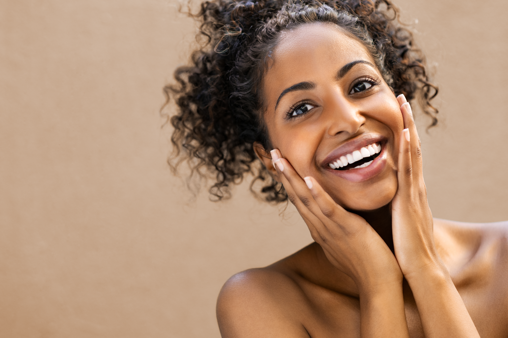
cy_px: 169
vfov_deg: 10.9
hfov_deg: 16.3
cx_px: 254
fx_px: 1778
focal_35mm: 126
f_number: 2.8
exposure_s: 1/160
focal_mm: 105
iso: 400
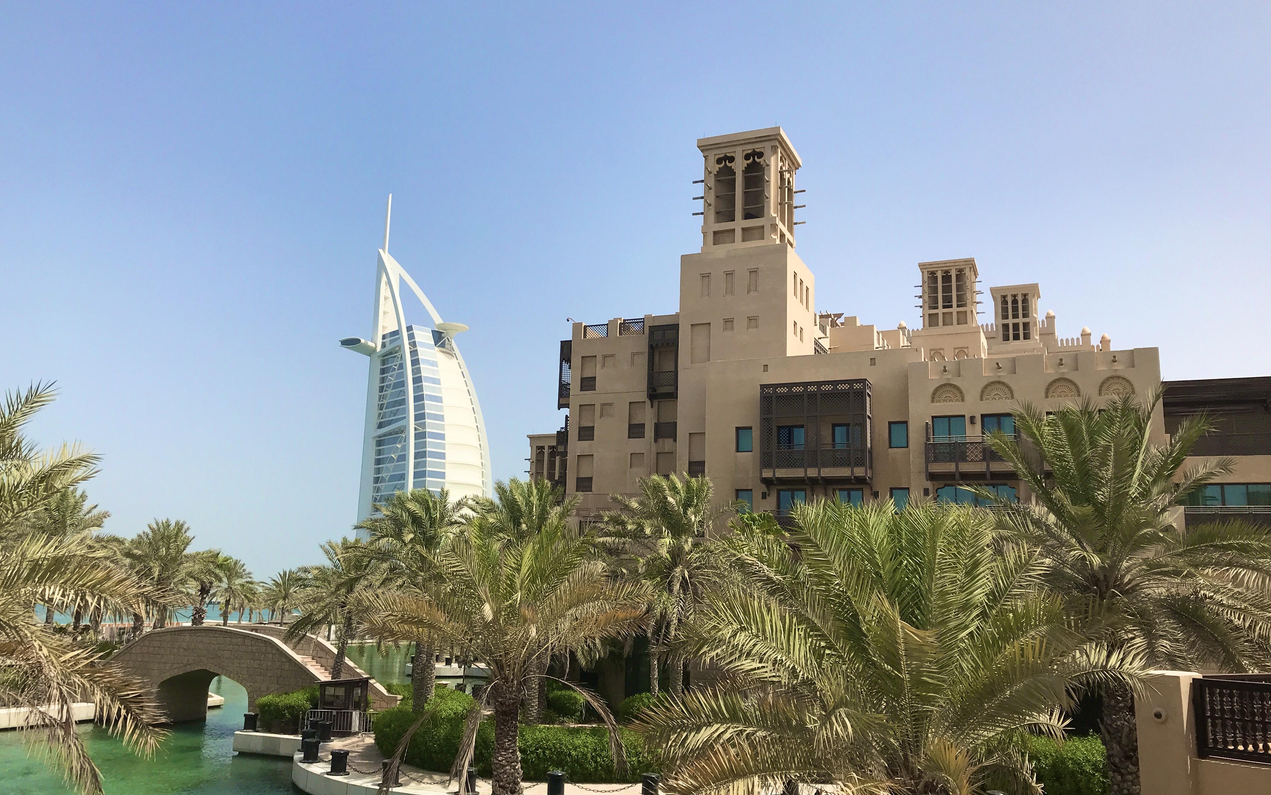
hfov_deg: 62.9
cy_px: 401
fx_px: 1039
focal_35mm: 30
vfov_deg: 41.8
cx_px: 629
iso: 20
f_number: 1.8
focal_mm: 4
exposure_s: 1/4000
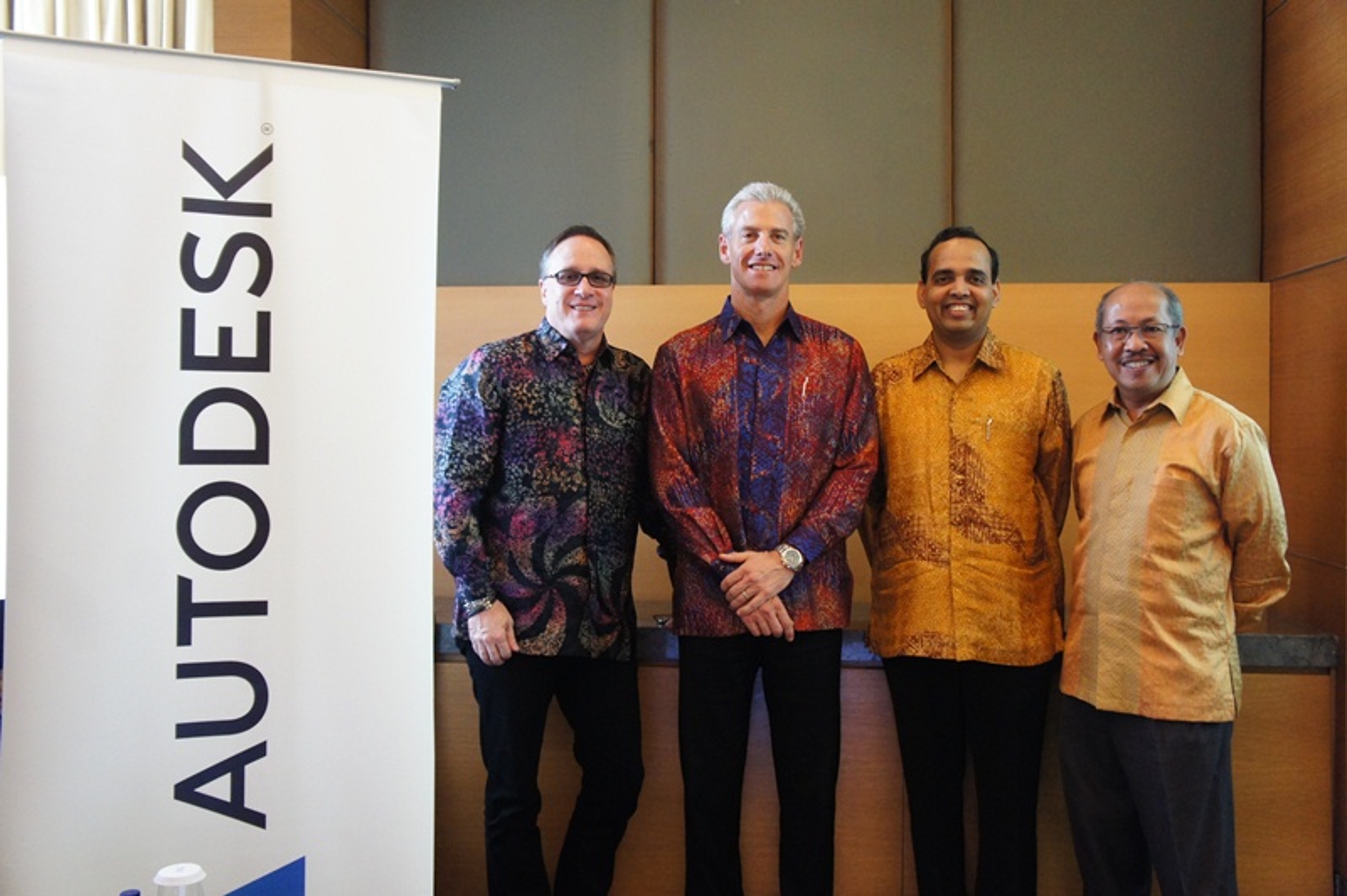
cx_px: 674
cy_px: 448
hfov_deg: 55.1
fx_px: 1290
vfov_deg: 38.3
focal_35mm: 34
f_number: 4
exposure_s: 1/30
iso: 1600
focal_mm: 23
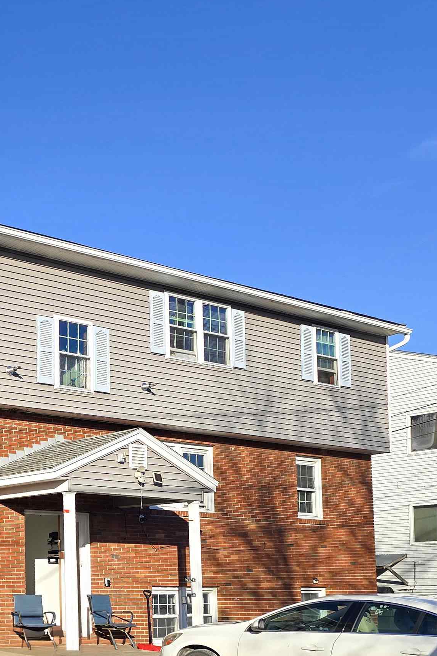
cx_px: -8
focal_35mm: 43
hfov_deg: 29.0
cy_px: 413
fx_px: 783
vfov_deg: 45.0
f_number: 1.7
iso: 12
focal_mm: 6.3
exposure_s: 1/692
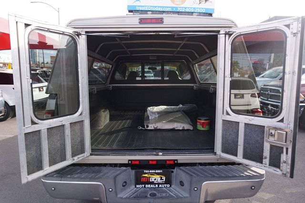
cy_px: 102
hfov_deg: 73.8
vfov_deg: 53.1
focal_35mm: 24
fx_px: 203
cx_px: 152
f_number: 5
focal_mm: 16
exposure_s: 1/80
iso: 100
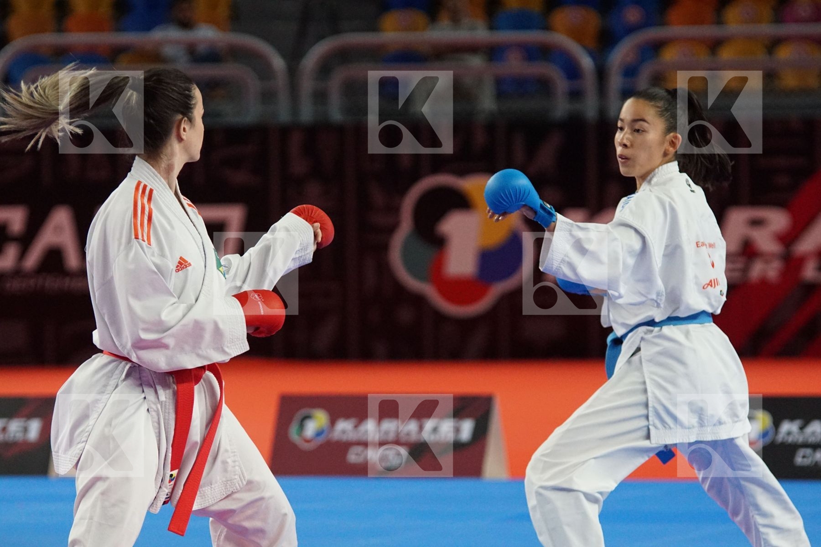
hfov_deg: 9.1
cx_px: 410
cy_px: 274
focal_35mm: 225
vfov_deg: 6.1
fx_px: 5131
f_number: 2.8
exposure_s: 1/2000
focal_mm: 150
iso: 3200
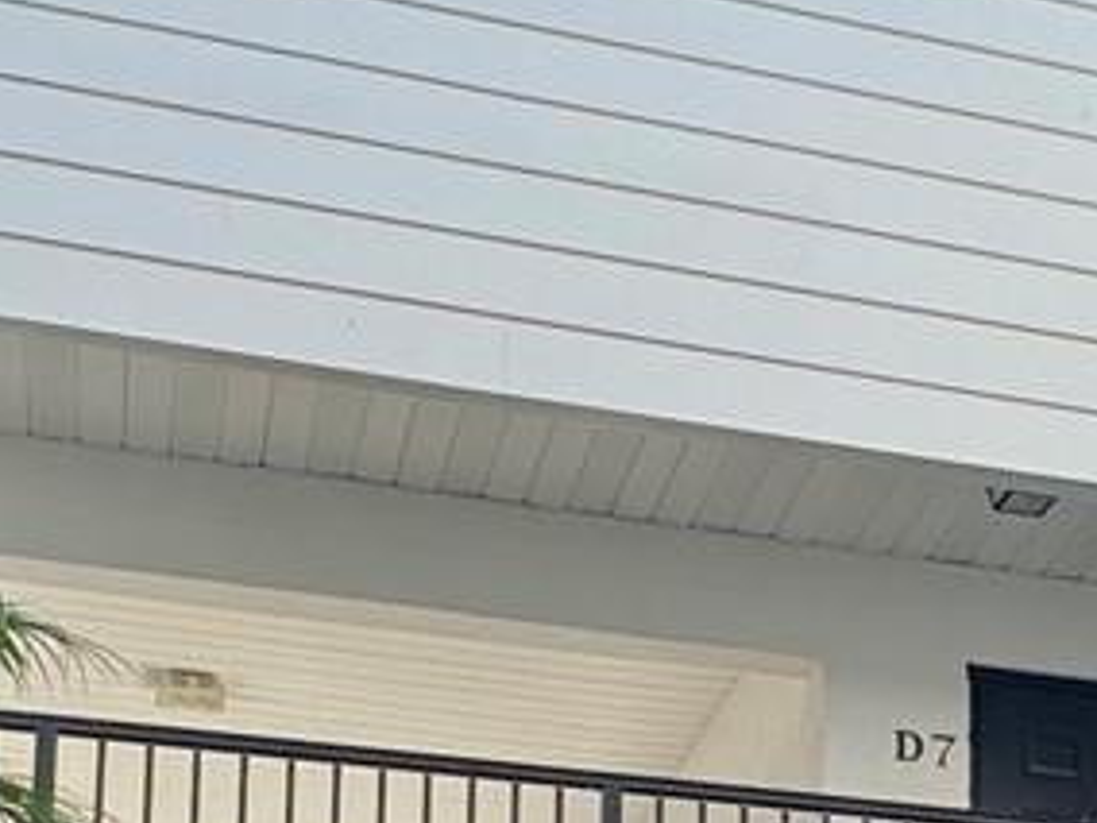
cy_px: 1271
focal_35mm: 79
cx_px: 923
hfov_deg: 24.2
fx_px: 2504
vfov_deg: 16.8
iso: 40
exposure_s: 1/620
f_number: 2.2
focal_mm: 2.22
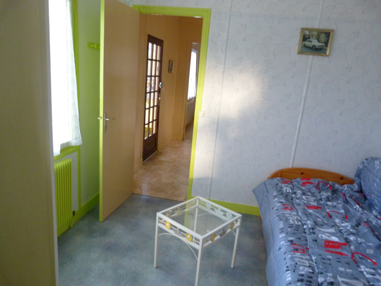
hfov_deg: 69.4
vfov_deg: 54.9
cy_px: 143
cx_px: 190
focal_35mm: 25
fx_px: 275
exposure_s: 1/25
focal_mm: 4.5
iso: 400
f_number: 2.8
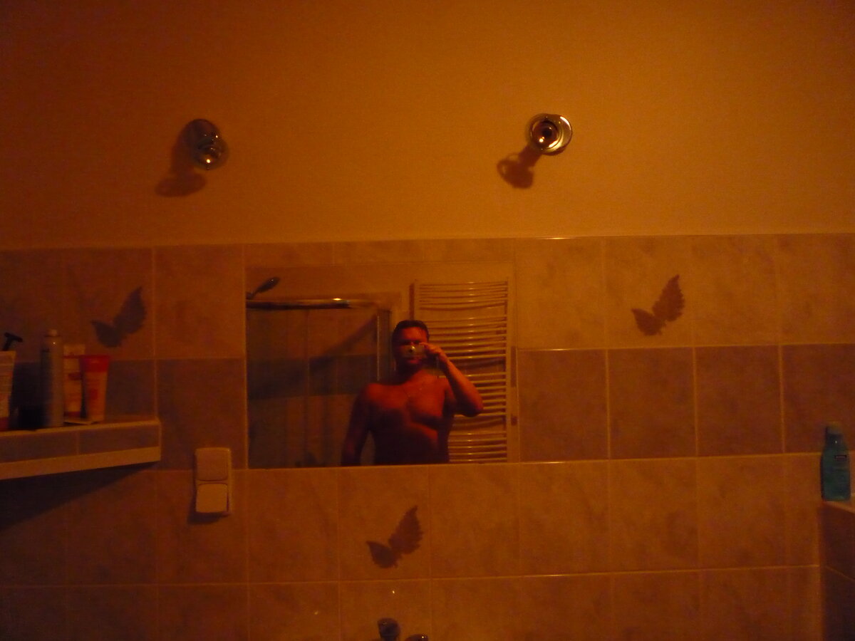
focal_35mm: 30
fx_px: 741
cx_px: 428
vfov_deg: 46.8
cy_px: 320
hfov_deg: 60.0
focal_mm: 5.2
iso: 800
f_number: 3.3
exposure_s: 1/60
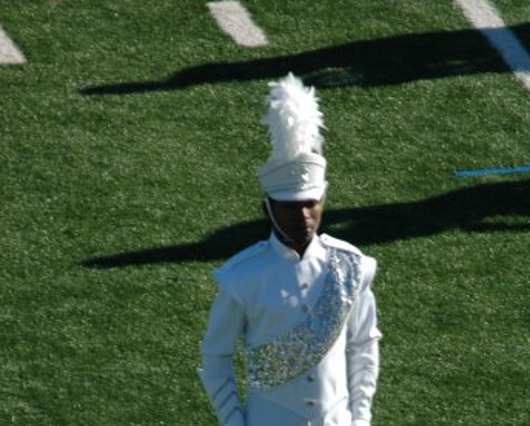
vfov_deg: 1.6
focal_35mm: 980
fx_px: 15390
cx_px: 278
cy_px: 355
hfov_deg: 2.0
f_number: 5.6
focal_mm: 400
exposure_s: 1/800
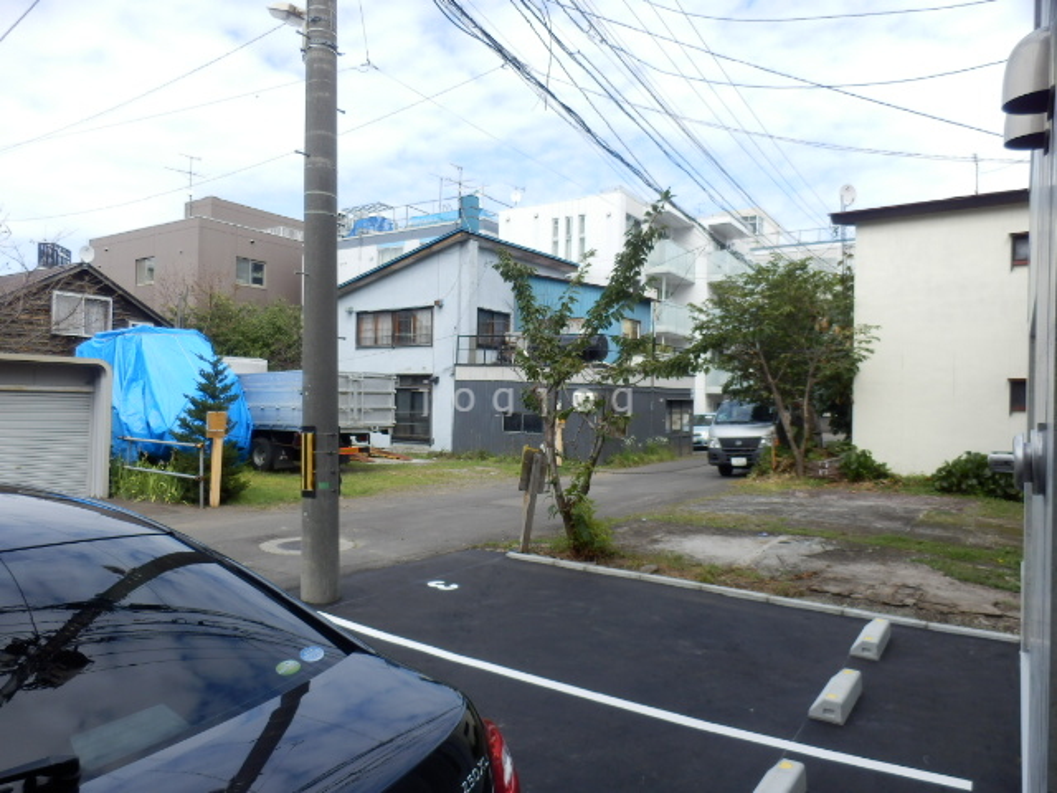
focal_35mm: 24
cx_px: 528
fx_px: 733
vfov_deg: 56.8
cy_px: 396
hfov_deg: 71.6
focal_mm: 4.2
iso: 80
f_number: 3
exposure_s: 1/500
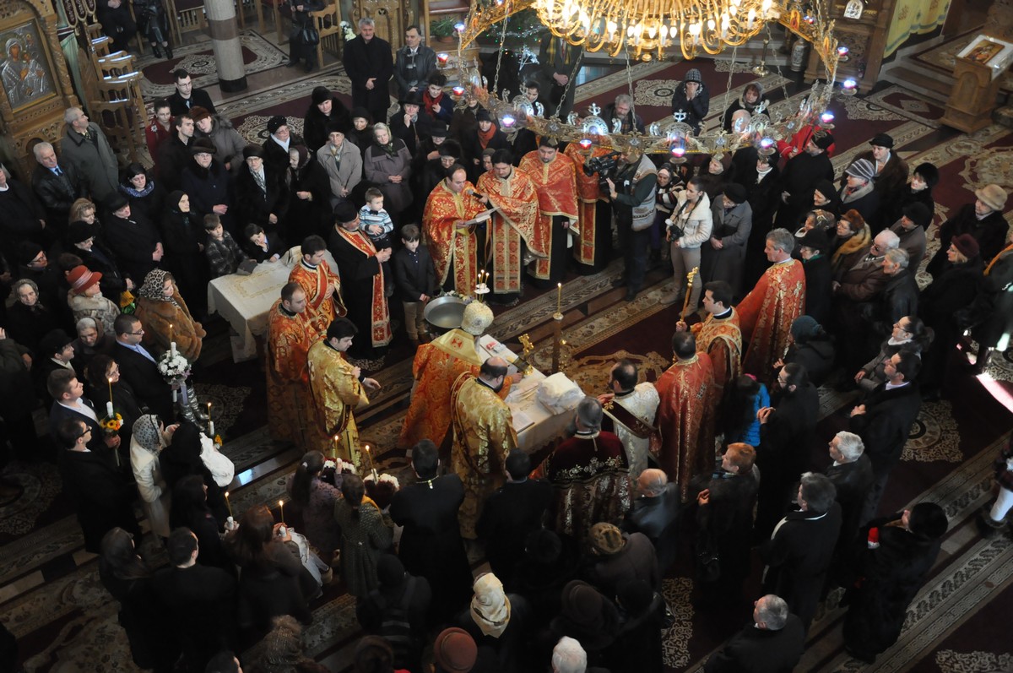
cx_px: 506
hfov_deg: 51.3
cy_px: 336
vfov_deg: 35.4
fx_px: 1054
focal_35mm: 38
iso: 1600
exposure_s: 1/60
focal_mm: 25
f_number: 4
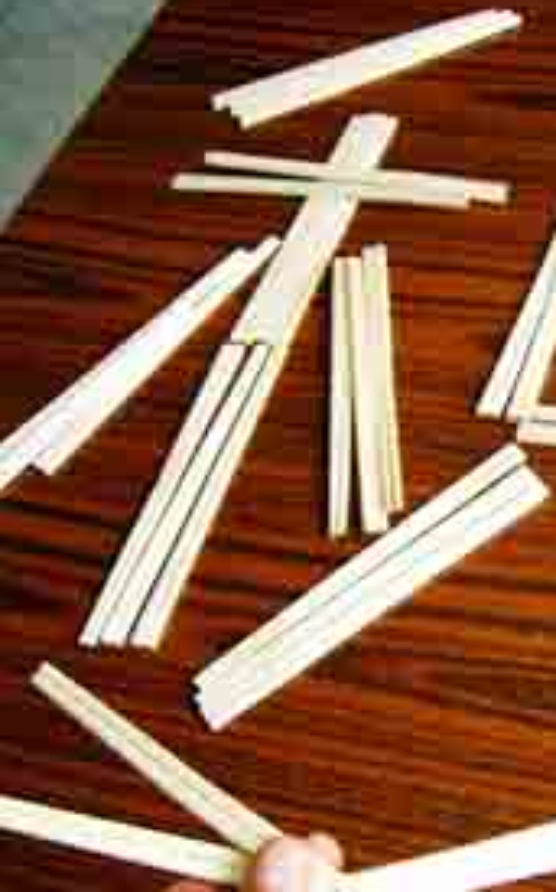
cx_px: 624
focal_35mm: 61
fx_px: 1480
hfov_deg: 20.2
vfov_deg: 33.4
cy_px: 531
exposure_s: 1/8
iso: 200
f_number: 2.8
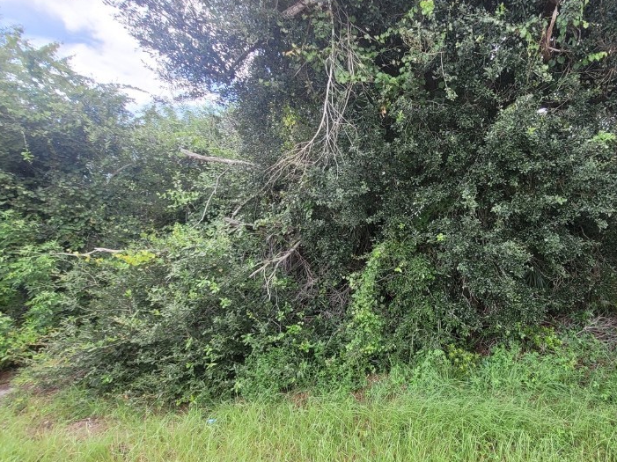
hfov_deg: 80.9
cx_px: 428
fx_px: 338
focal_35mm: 19
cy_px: 226
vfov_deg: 68.6
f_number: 2.2
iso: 40
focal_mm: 1.74
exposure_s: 1/226
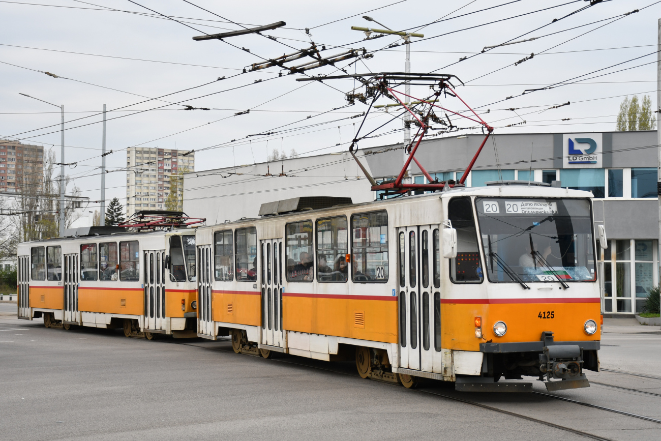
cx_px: 330
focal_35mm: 60
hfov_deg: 33.4
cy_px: 220
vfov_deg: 22.6
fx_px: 1102
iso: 200
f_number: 5
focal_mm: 40
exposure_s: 1/1000
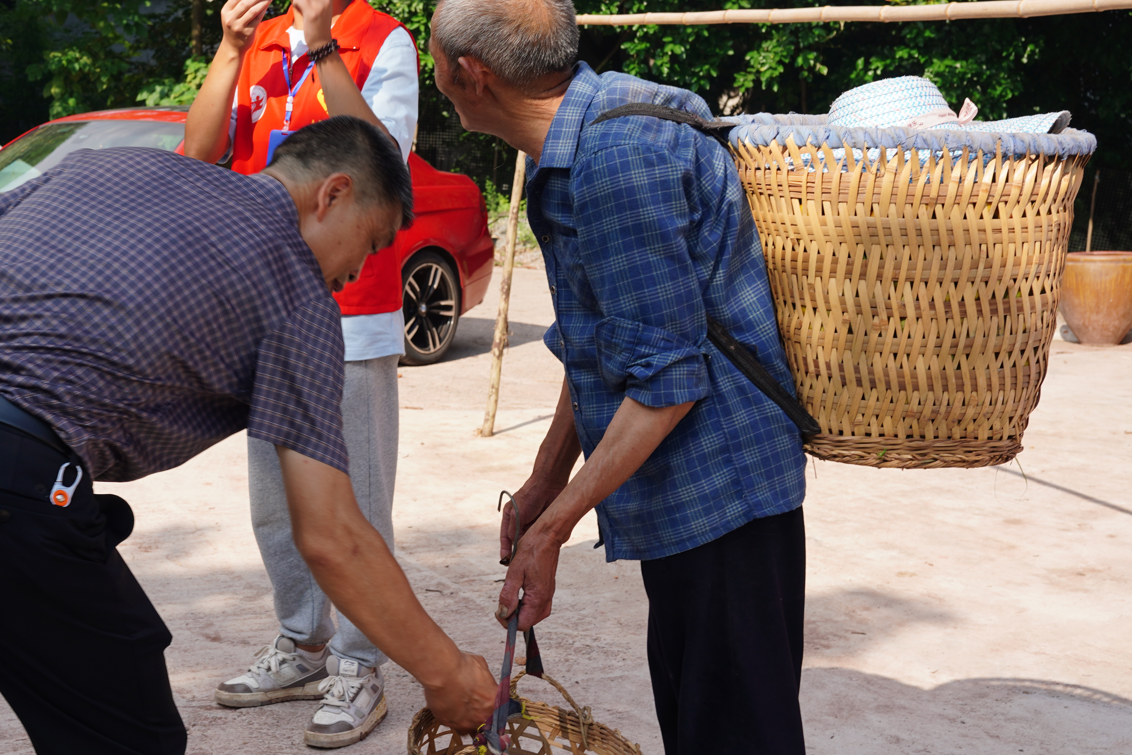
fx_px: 1666
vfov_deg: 25.5
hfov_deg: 37.0
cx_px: 358
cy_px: 332
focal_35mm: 53
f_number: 9
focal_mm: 38
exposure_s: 1/125
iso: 100
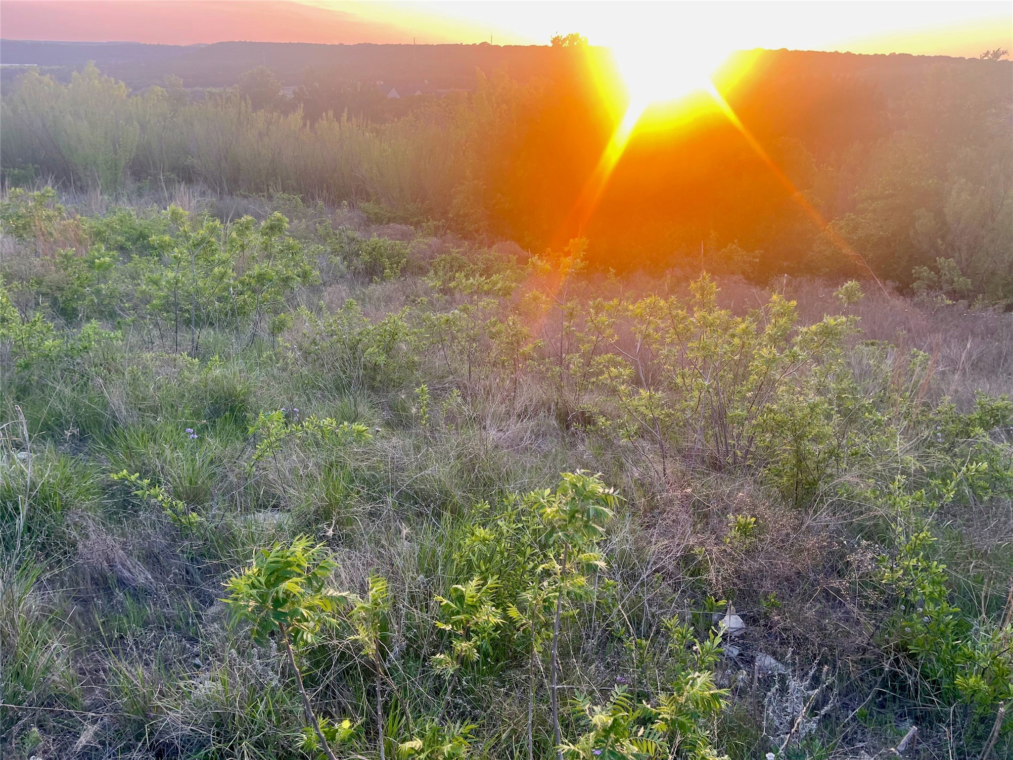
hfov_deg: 69.4
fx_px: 732
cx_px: 506
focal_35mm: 25
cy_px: 380
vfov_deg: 54.9
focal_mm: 5.1
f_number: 1.6
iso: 50
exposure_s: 1/121
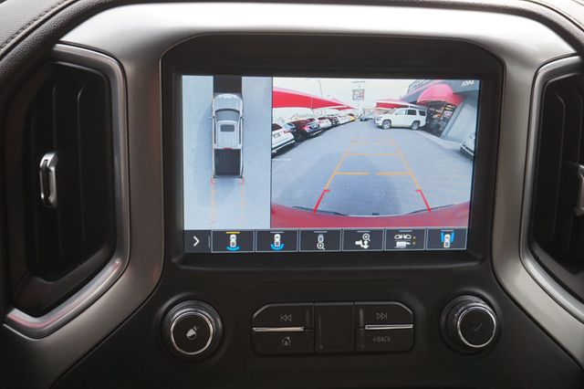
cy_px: 194
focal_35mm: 38
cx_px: 292
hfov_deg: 51.3
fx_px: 608
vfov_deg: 35.5
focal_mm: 25
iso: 125
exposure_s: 1/60
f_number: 4.5
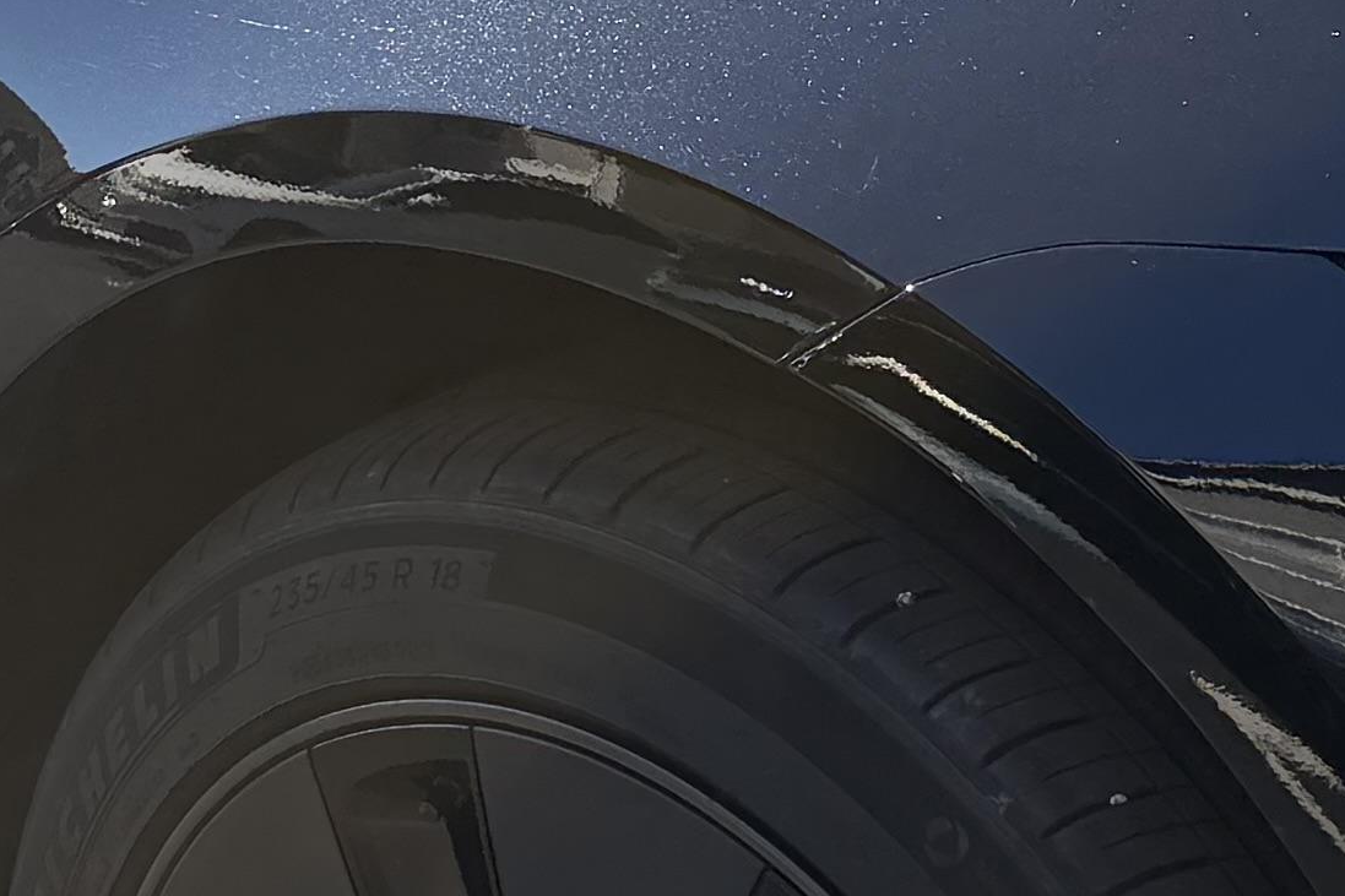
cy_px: -420
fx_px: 4856
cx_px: 478
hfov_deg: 15.7
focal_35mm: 130
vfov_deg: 10.2
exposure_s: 1/1464
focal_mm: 6.76
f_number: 1.78
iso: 100
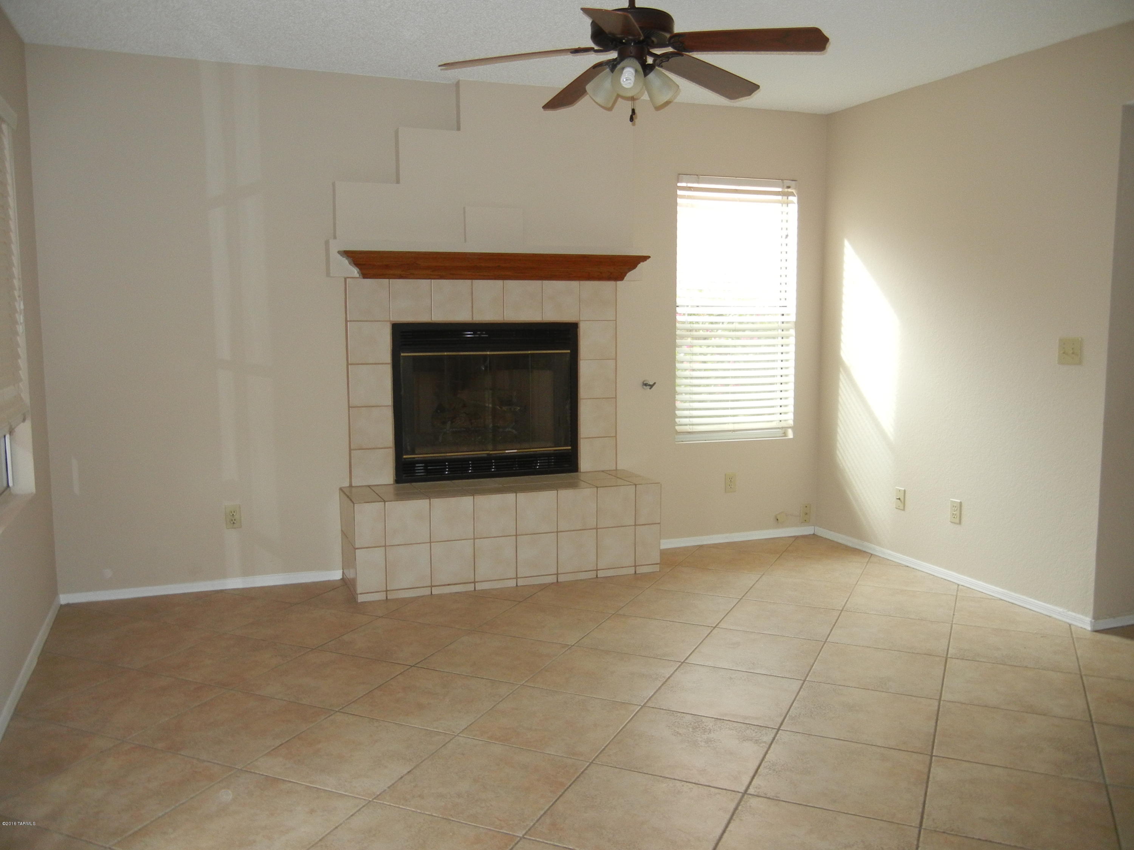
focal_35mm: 30
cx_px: 567
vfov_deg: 46.8
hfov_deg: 60.0
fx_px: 983
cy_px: 425
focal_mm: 5.4
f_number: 3.5
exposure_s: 1/84.8
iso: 230
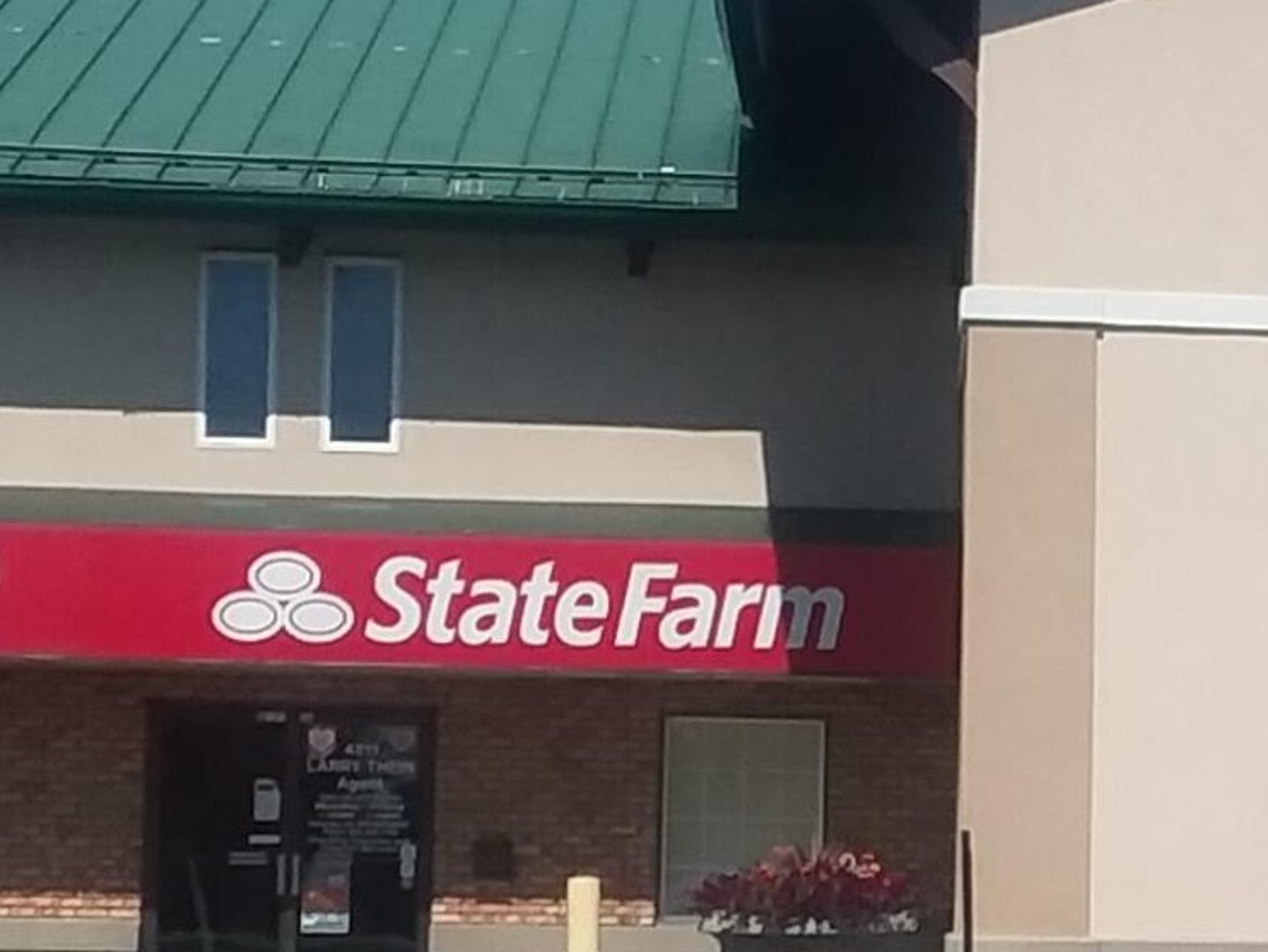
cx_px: 1690
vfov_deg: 14.7
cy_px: 701
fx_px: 3664
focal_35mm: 100
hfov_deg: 18.2
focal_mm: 2.47
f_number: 1.9
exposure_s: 1/2442
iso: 40
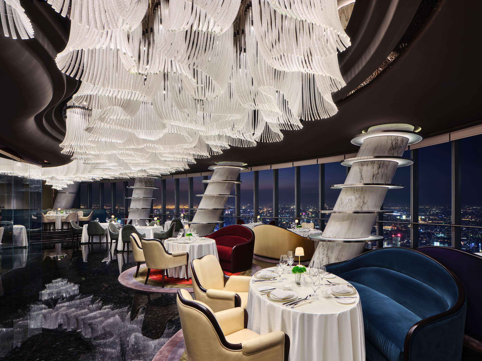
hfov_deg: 84.7
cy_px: 180
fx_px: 265
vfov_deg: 68.7
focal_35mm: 19
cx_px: 241
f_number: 16
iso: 200
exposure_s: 1/4
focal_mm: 24
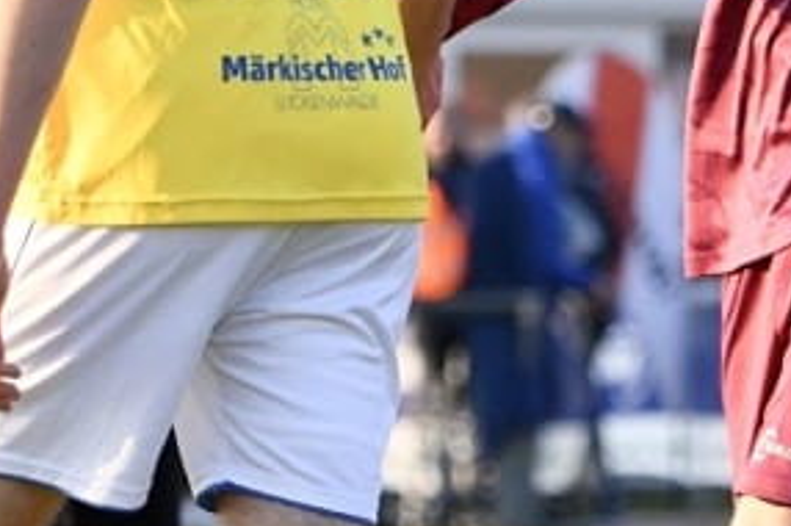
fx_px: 23593
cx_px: 589
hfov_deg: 1.9
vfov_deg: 1.3
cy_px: 143
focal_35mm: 1075
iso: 2500
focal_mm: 240
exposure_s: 1/1600
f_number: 7.1
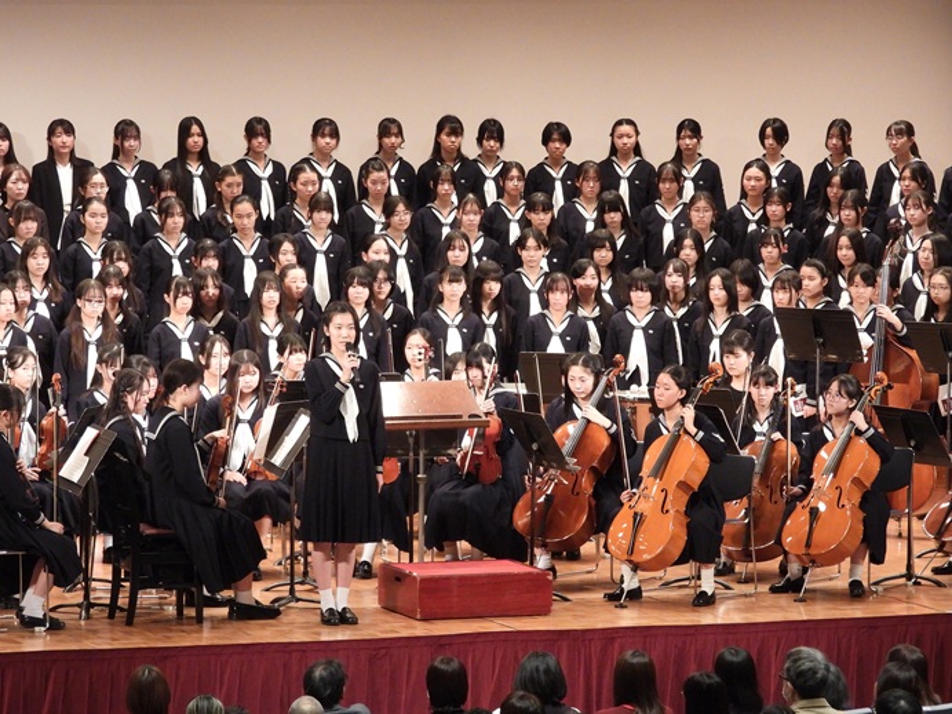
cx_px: 476
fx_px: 5499
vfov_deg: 7.4
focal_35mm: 200
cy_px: 357
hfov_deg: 9.9
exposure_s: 1/30
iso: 900
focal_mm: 35.7
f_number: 4.5
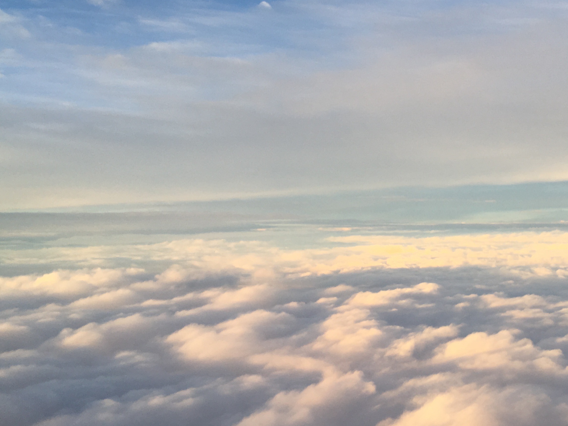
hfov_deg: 36.2
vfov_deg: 28.0
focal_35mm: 52
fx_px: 853
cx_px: 408
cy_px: 179
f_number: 2.2
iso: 25
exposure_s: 1/240
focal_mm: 4.15
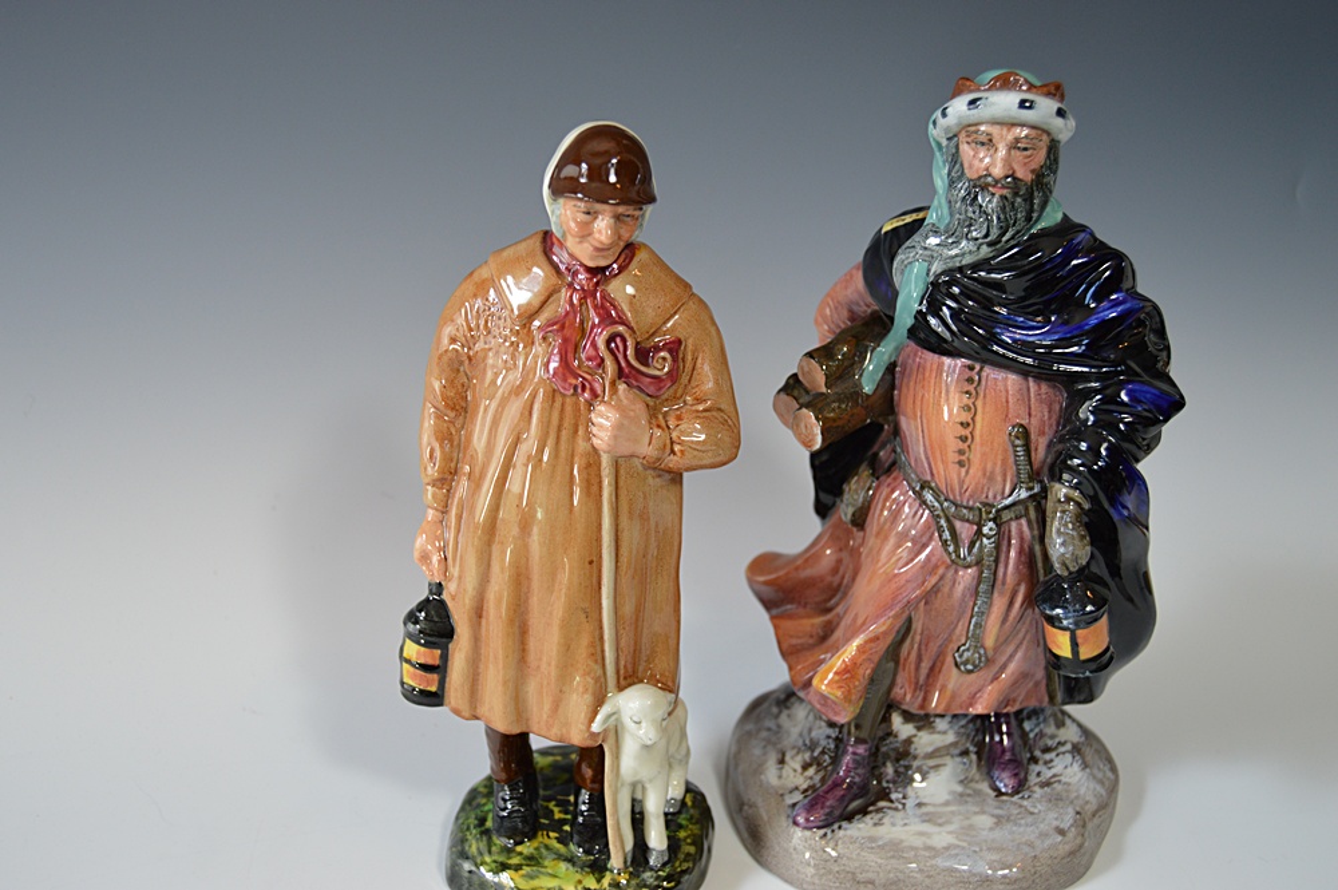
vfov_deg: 34.2
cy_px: 445
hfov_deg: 49.6
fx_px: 1448
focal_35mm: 39
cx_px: 669
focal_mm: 26
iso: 400
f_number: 4.5
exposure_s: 1/80
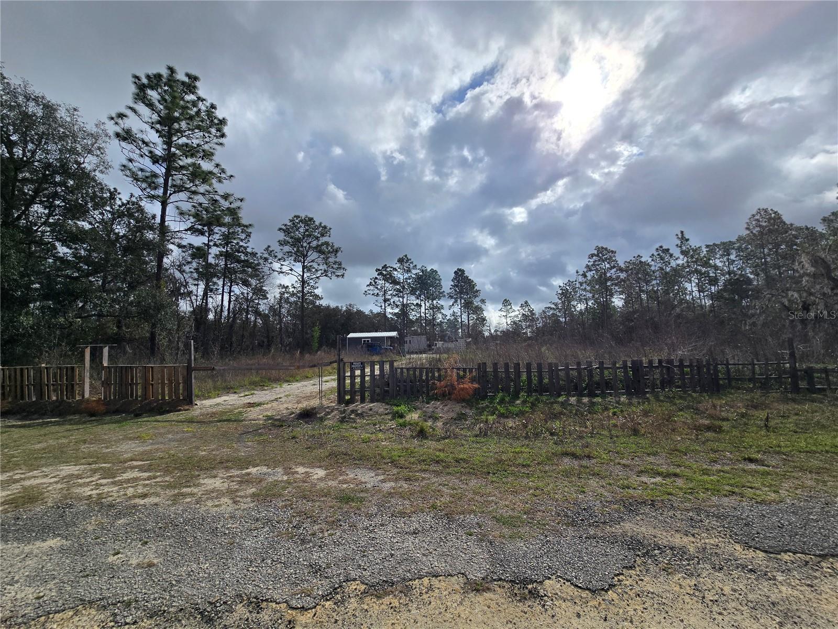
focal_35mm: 13
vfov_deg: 89.9
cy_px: 314
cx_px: 419
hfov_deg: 106.2
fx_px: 315
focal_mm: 2.2
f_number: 2.2
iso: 50
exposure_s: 1/5883
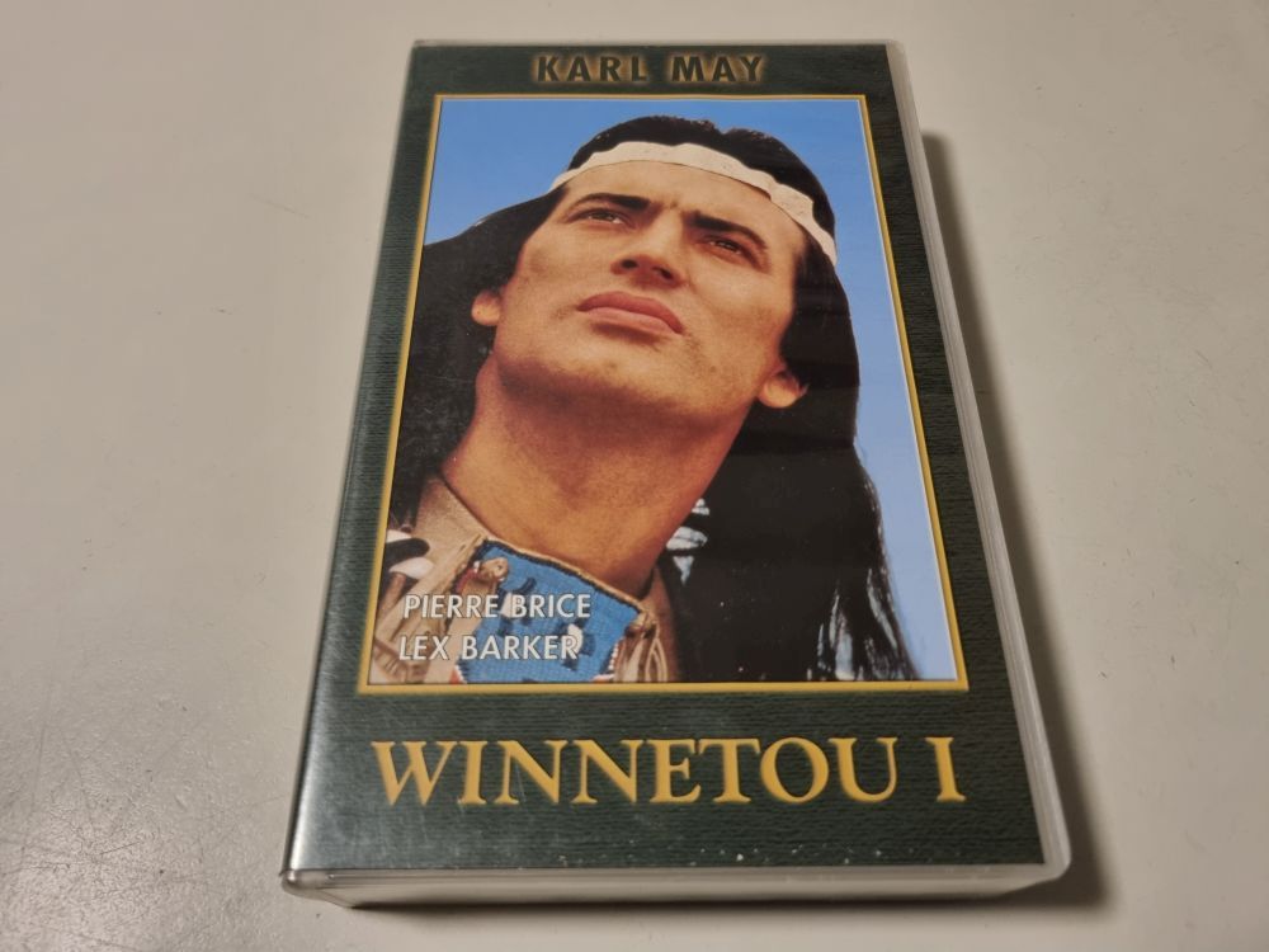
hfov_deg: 67.3
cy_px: 476
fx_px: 953
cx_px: 634
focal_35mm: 26
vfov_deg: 53.1
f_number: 1.8
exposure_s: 1/50
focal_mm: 5.4
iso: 320
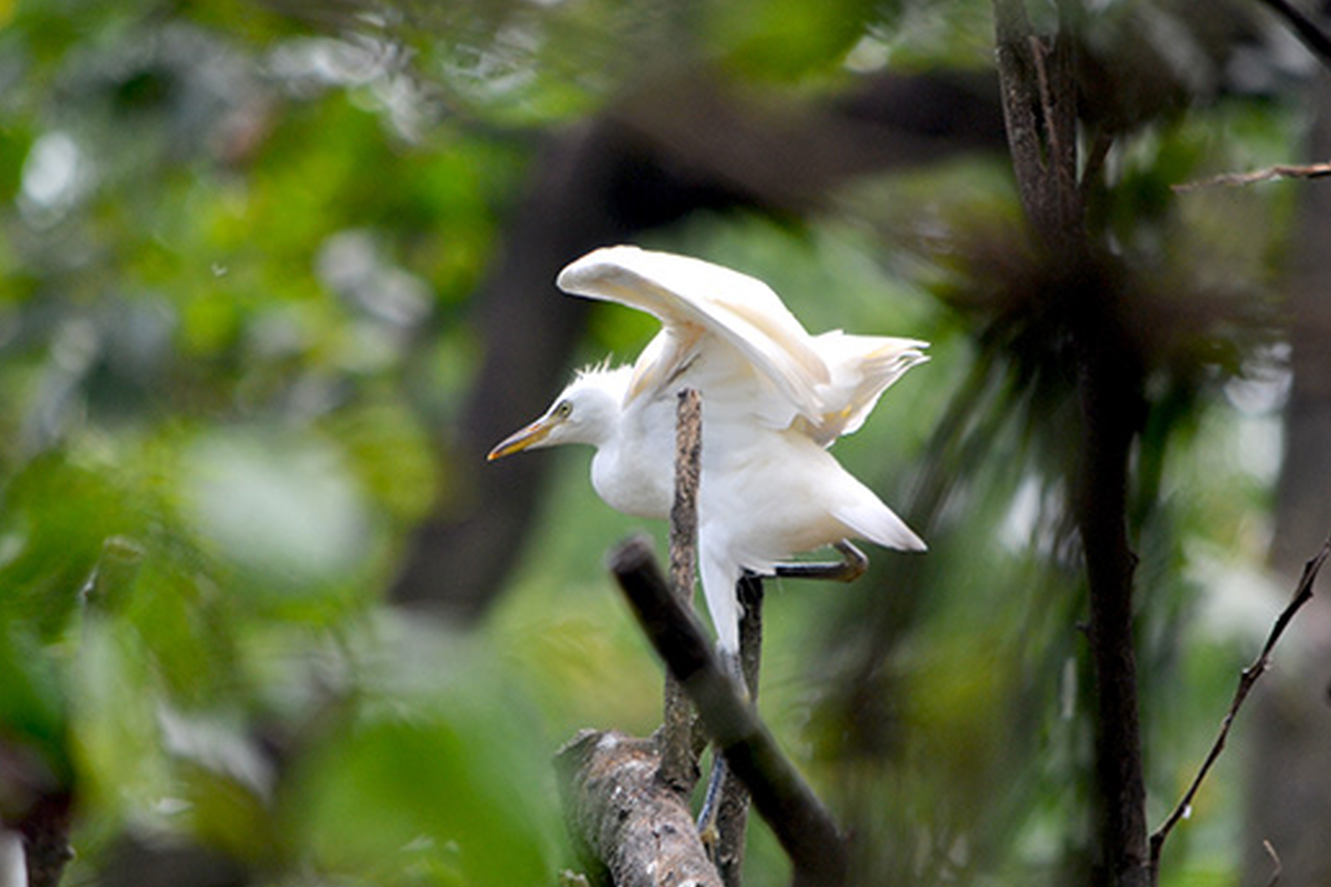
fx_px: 19335
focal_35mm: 523
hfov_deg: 3.9
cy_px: 451
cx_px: 614
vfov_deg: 2.6
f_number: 5.6
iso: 450
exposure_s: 1/500
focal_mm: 300
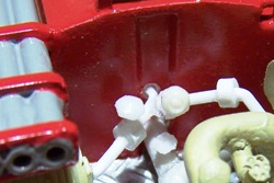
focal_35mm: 101
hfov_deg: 20.0
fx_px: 769
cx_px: 207
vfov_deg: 13.4
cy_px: 191
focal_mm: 6.3
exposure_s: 1/30
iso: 80
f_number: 2.8
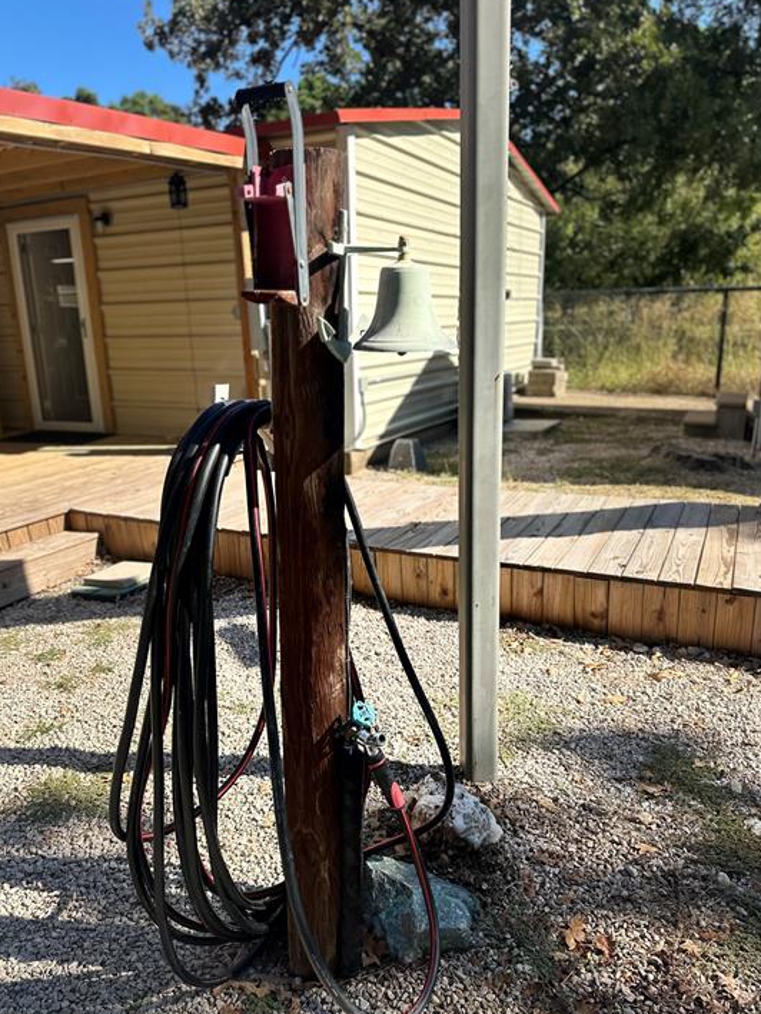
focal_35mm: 26
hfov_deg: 53.1
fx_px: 762
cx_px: 379
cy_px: 531
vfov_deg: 67.3
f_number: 1.78
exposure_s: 1/2882
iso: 80
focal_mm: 6.86
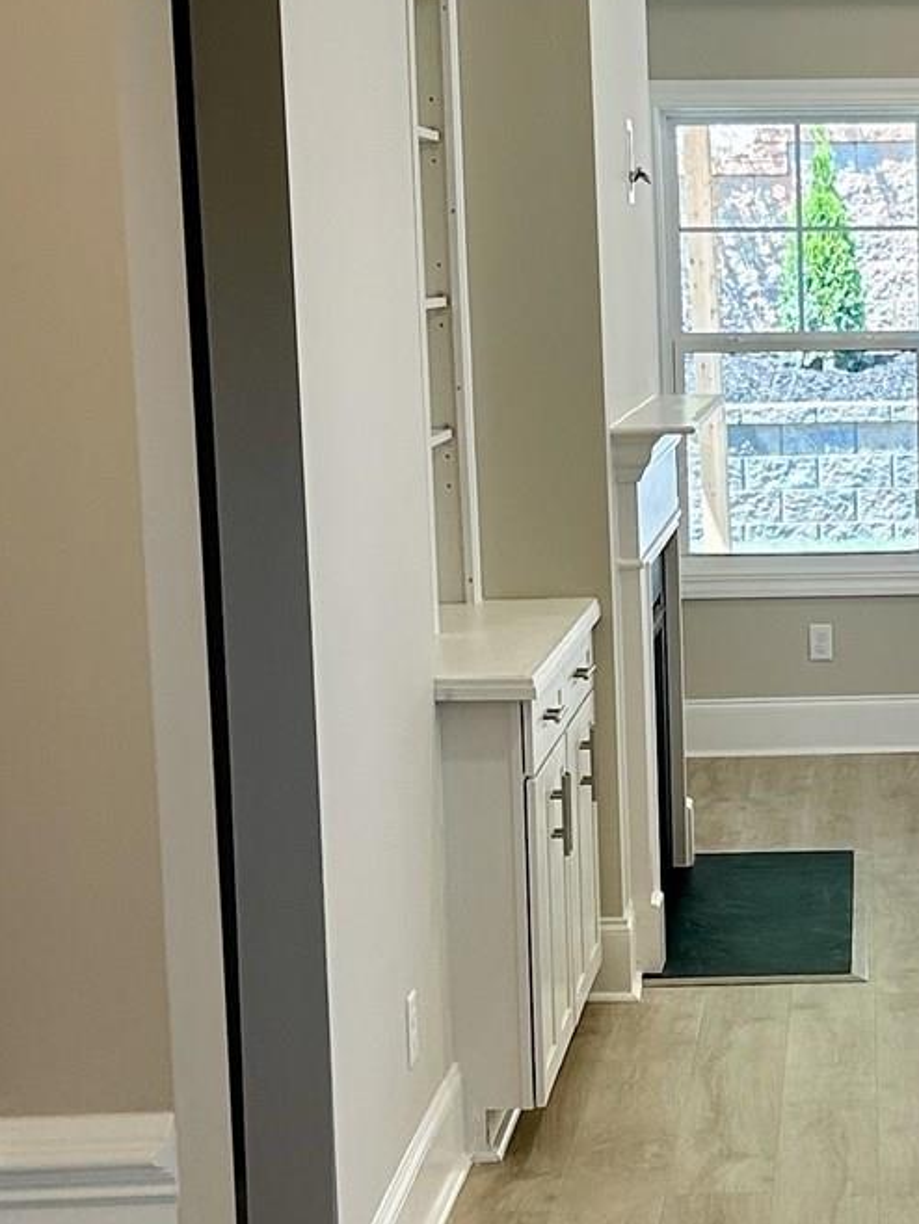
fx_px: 3219
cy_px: 720
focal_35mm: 91
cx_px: 949
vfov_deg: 21.5
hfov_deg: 15.9
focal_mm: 5.7
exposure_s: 1/120
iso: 80
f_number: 1.5
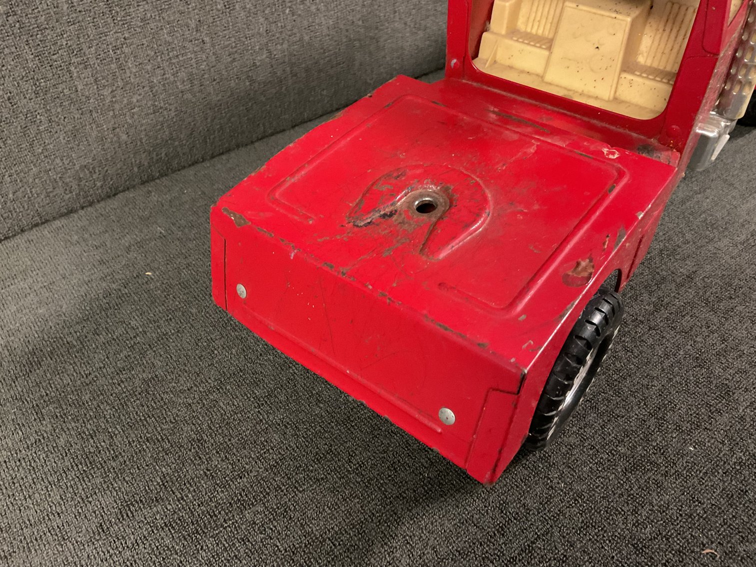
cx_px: 378
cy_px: 284
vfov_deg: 48.2
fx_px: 633
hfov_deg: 61.7
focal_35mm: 29
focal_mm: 3
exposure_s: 1/25
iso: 400
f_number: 1.8
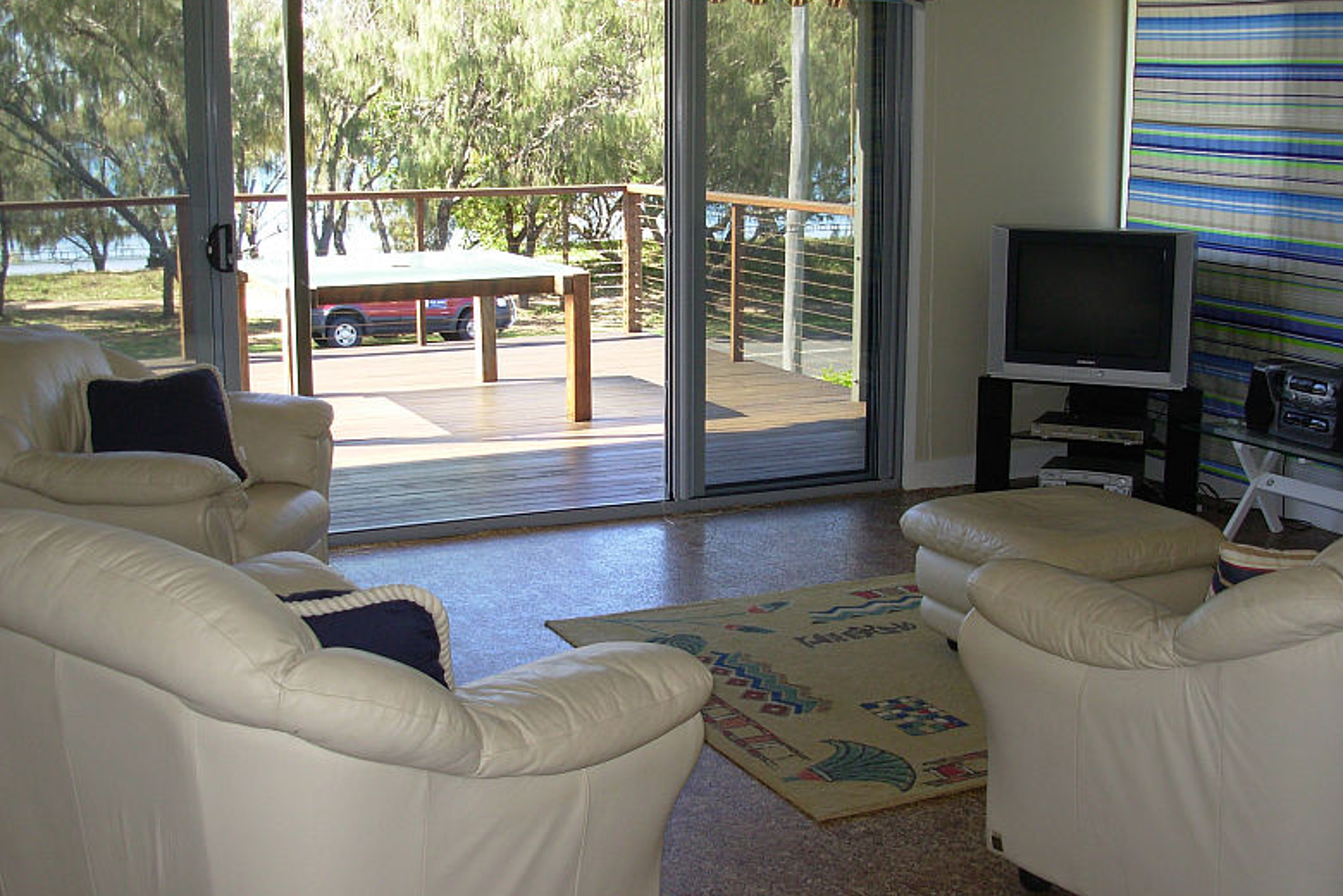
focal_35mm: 48
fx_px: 1791
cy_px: 453
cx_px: 675
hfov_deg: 41.1
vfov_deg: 28.1
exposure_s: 1/95.9
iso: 50
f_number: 3.1
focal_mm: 7.5
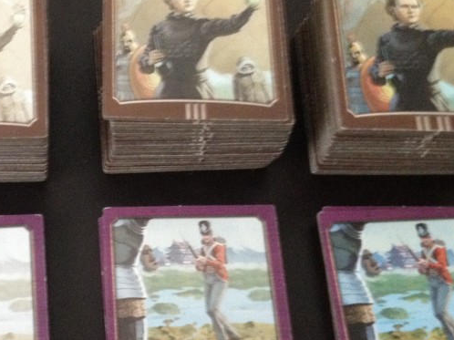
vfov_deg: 20.4
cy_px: 180
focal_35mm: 72
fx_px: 944
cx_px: 76
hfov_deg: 26.4
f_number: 2.4
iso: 320
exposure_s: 1/15
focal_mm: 4.28
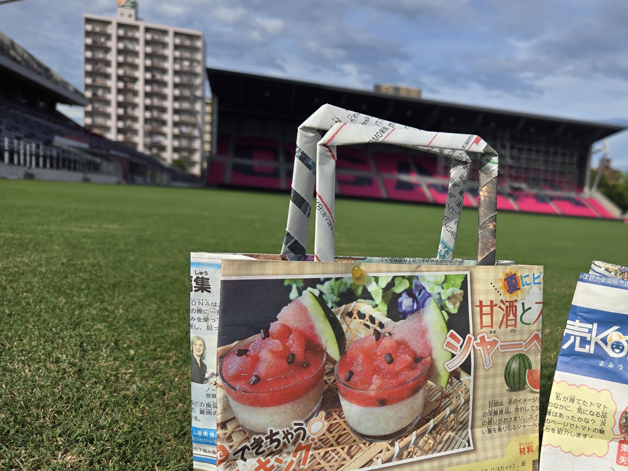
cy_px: 300
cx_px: 497
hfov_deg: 47.6
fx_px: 671
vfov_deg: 38.4
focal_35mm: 37
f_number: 1.8
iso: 25
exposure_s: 1/2650
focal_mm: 5.4
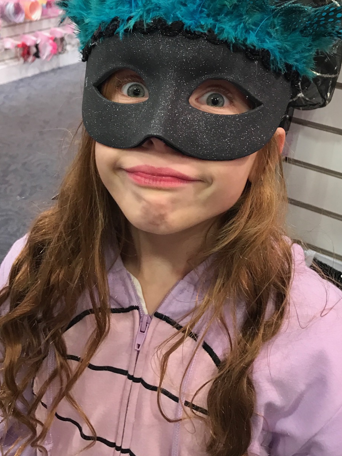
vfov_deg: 40.4
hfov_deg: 31.5
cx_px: 195
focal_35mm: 46
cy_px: 131
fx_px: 606
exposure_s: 1/31
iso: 40
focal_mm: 3.99
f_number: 1.8
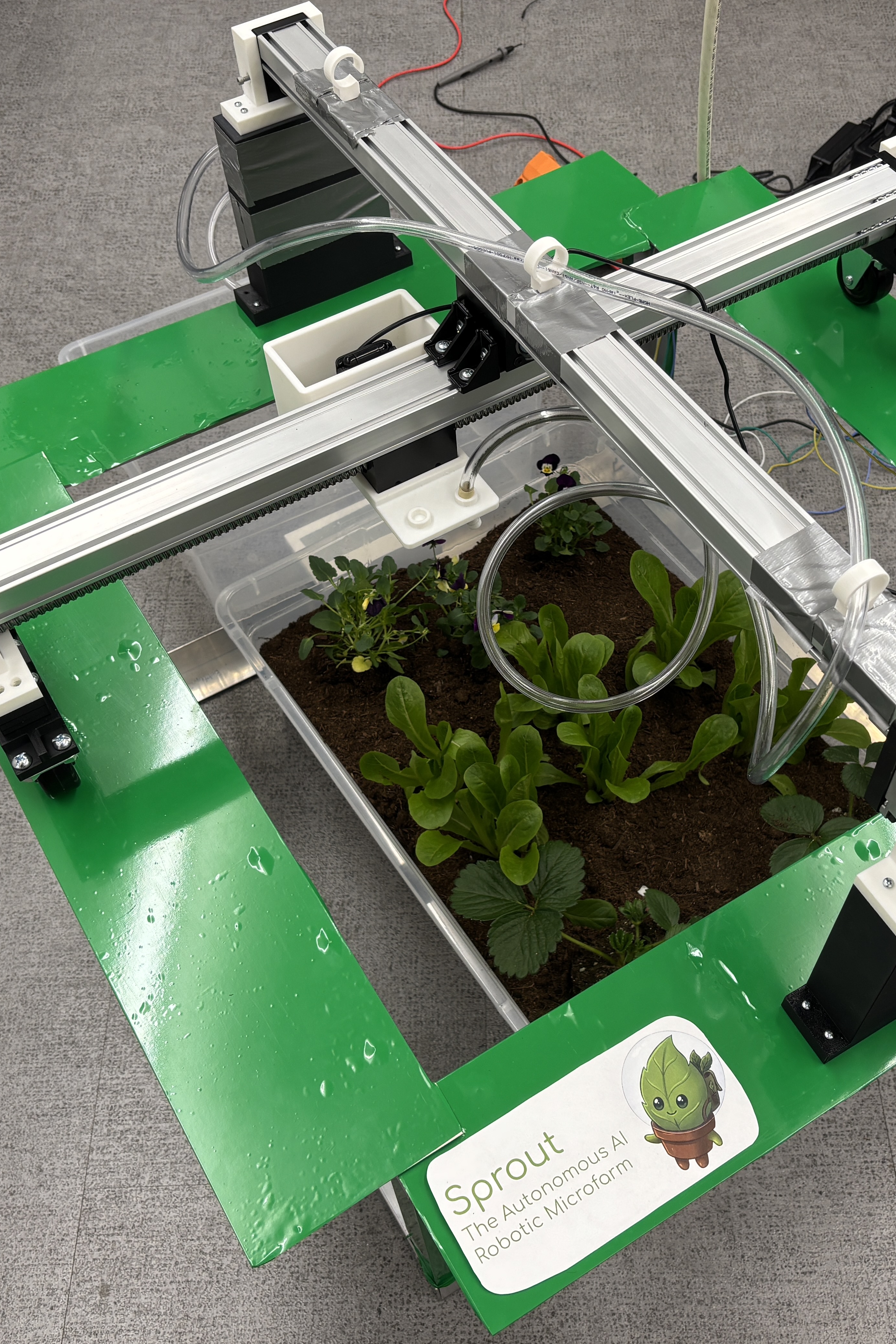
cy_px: 678
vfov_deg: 51.9
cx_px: 504
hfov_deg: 35.9
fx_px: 1381
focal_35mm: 37
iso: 80
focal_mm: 5.96
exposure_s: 1/60
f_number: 1.6
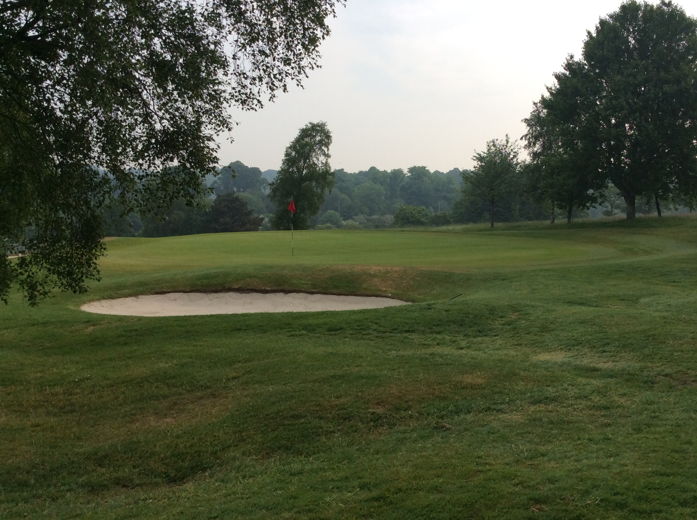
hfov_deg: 48.9
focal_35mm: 38
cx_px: 397
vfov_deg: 37.6
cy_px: 263
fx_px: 764
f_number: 2.4
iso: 32
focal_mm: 3.3
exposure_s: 1/923
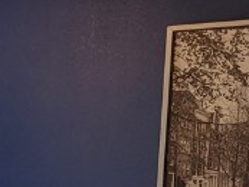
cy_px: 358
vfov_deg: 9.1
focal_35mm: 154
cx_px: -383
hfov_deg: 10.6
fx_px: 1109
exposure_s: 1/120
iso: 40
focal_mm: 5.4
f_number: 1.8
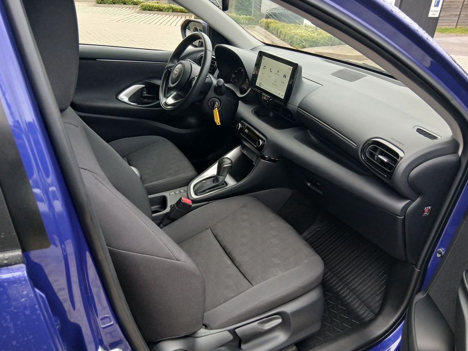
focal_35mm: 27
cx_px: 238
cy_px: 175
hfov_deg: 65.3
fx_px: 365
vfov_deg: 51.4
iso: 100
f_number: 1.8
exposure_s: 1/50
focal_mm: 3.98
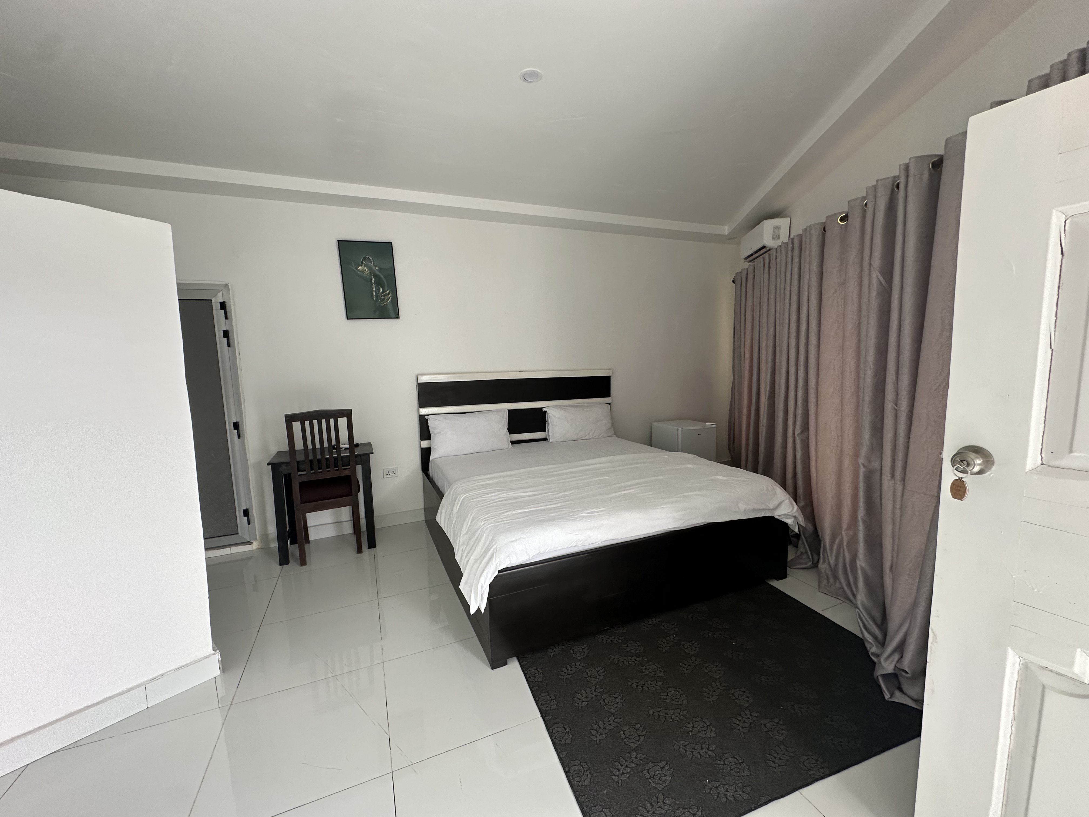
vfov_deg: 85.7
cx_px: 544
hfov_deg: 102.1
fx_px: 440
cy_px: 408
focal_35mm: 14
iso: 125
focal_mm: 2.22
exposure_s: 1/99
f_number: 2.2
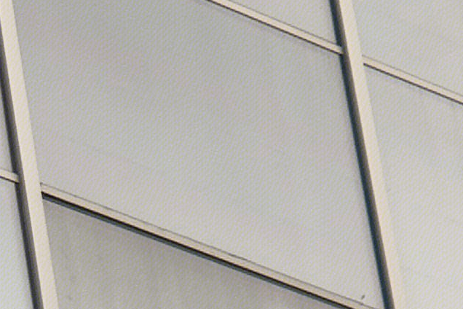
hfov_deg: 4.8
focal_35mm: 432
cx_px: -9
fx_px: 5556
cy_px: 783
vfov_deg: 3.1
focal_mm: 6.22
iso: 100
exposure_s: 1/465
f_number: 2.2
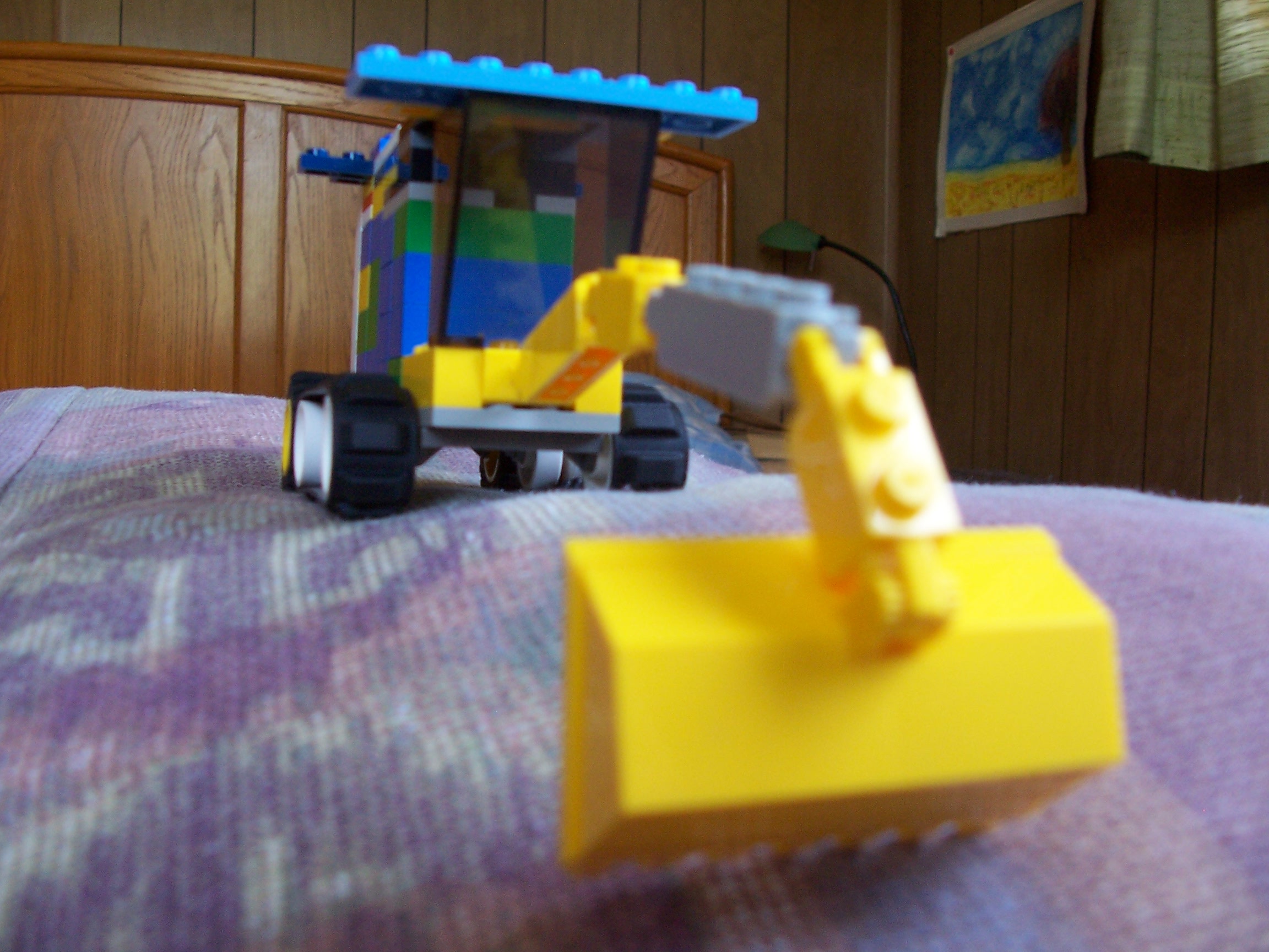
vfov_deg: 40.7
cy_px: 476
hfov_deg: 52.6
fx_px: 1283
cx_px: 634
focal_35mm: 35
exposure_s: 1/20
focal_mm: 6
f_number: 2.8
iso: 140
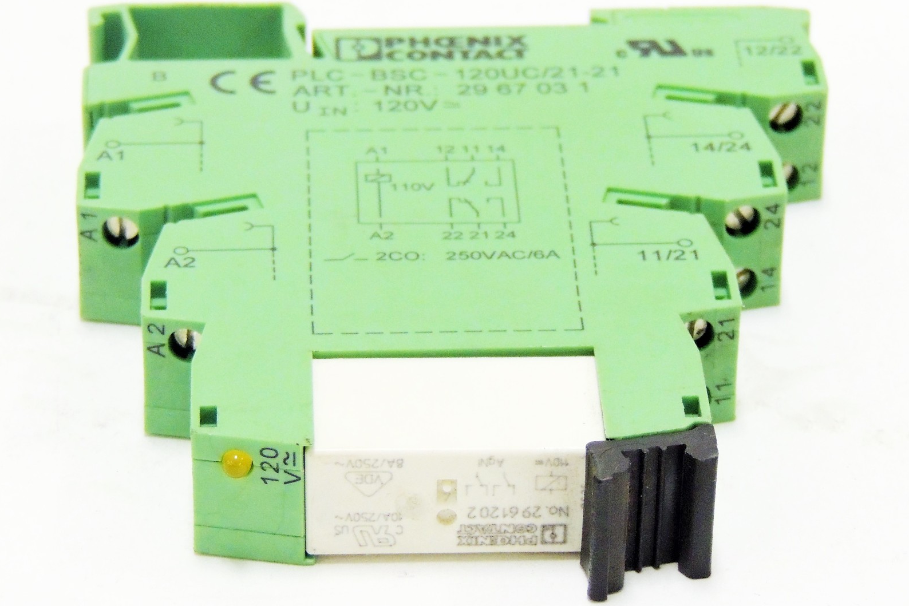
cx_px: 454
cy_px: 286
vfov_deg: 12.5
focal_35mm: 110
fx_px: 2778
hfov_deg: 18.6
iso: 800
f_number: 4.2
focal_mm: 18.7
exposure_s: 1/25
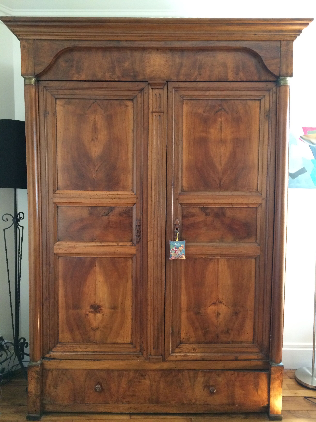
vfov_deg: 61.7
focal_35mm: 29
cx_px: 158
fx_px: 353
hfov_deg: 48.2
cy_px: 211
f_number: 2.2
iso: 320
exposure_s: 1/25
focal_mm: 4.15
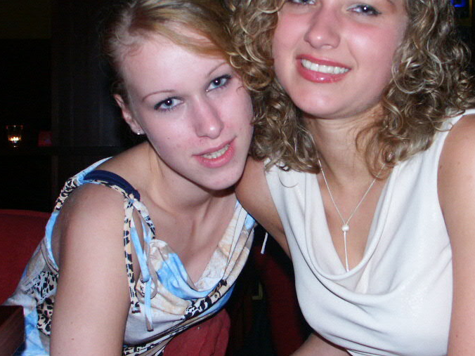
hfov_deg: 36.1
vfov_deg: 27.5
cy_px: 151
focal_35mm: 53
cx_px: 278
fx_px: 727
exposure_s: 1/45
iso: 200
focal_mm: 7.21
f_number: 2.8
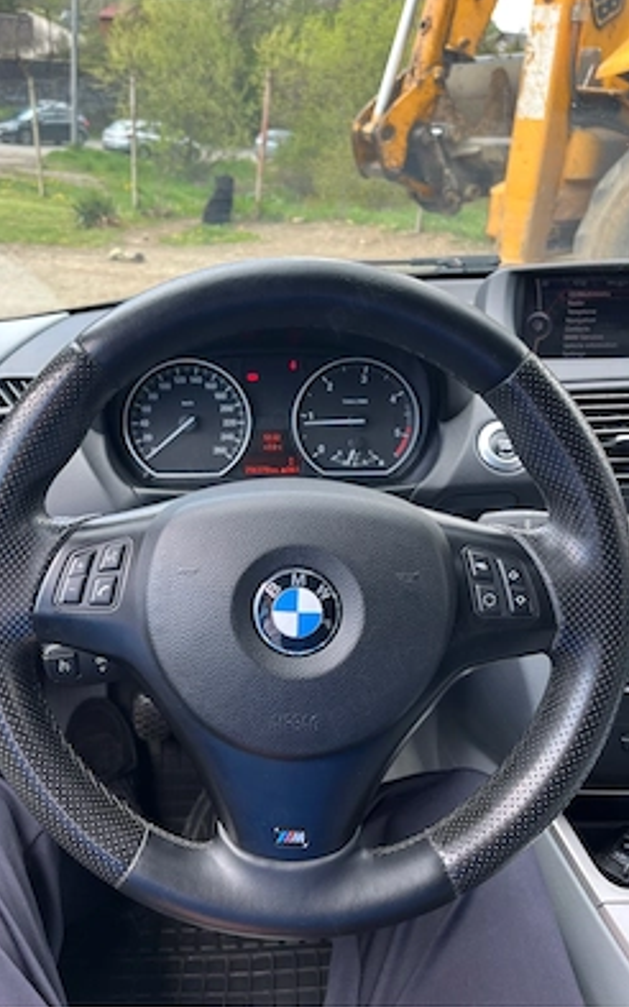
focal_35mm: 28
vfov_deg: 66.5
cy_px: 498
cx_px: 258
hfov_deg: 44.3
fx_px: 769
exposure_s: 1/122
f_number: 1.6
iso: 32
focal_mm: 5.1
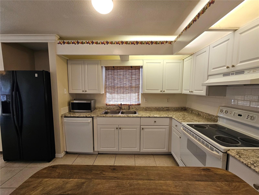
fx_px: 97
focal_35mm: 13
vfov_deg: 89.9
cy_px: 98
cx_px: 130
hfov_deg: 106.2
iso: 100
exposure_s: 1/120
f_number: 2.2
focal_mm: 2.2
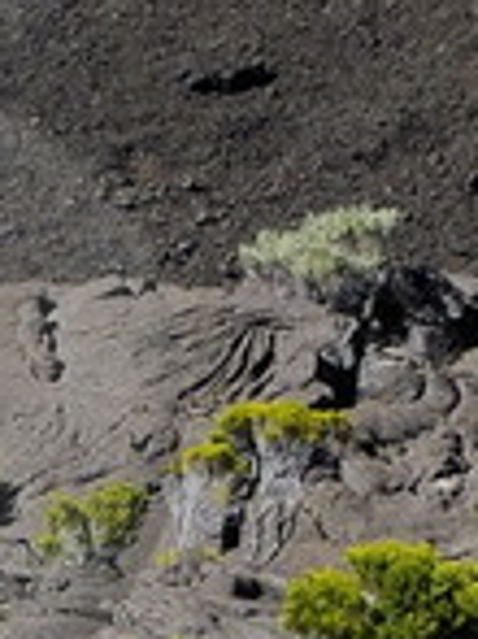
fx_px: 9256
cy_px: 782
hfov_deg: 2.9
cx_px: -860
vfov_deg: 3.9
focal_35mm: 502
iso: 200
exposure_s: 1/160
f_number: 11
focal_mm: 48
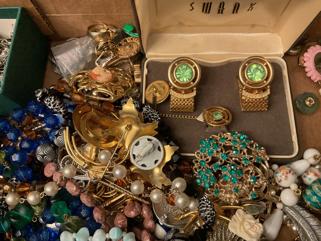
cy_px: 120
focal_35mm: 29
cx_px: 160
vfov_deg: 48.2
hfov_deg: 61.7
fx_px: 269
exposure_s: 1/60
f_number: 1.8
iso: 250
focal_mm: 3
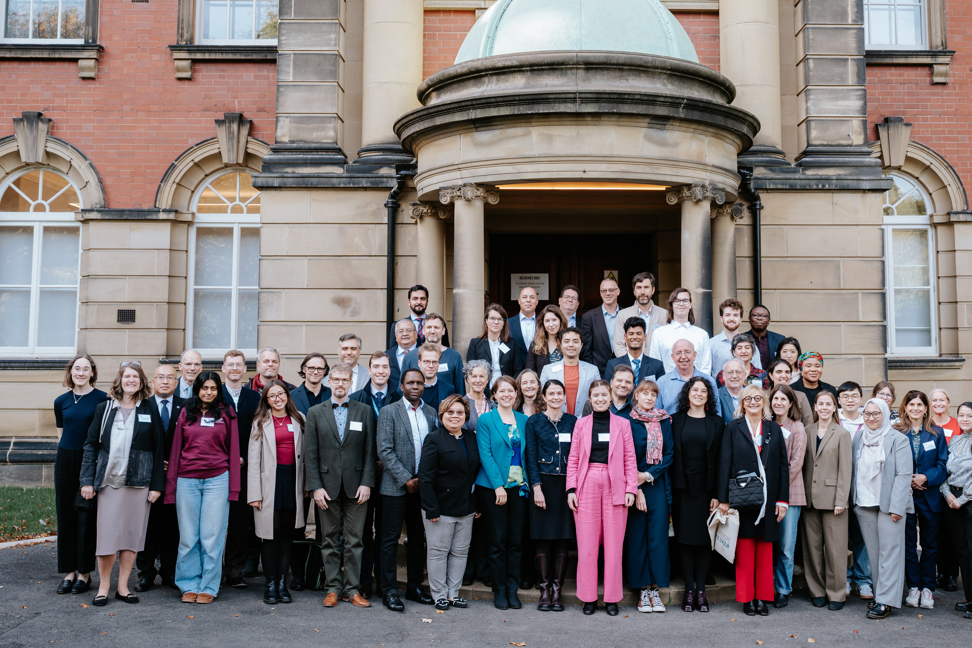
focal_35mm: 43
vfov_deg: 31.1
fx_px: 1161
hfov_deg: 45.3
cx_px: 564
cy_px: 243
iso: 250
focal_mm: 31
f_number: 2.8
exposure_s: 1/160
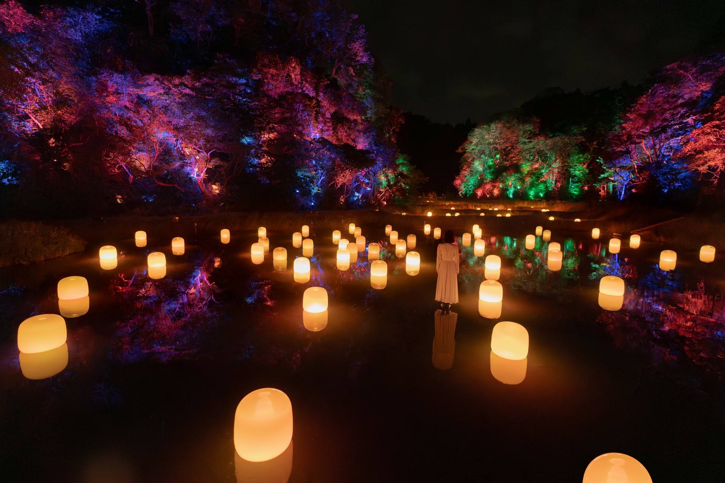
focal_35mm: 16
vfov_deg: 73.7
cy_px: 242
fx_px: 322
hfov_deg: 96.7
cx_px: 362
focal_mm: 16
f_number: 2.8
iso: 6400
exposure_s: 1/40
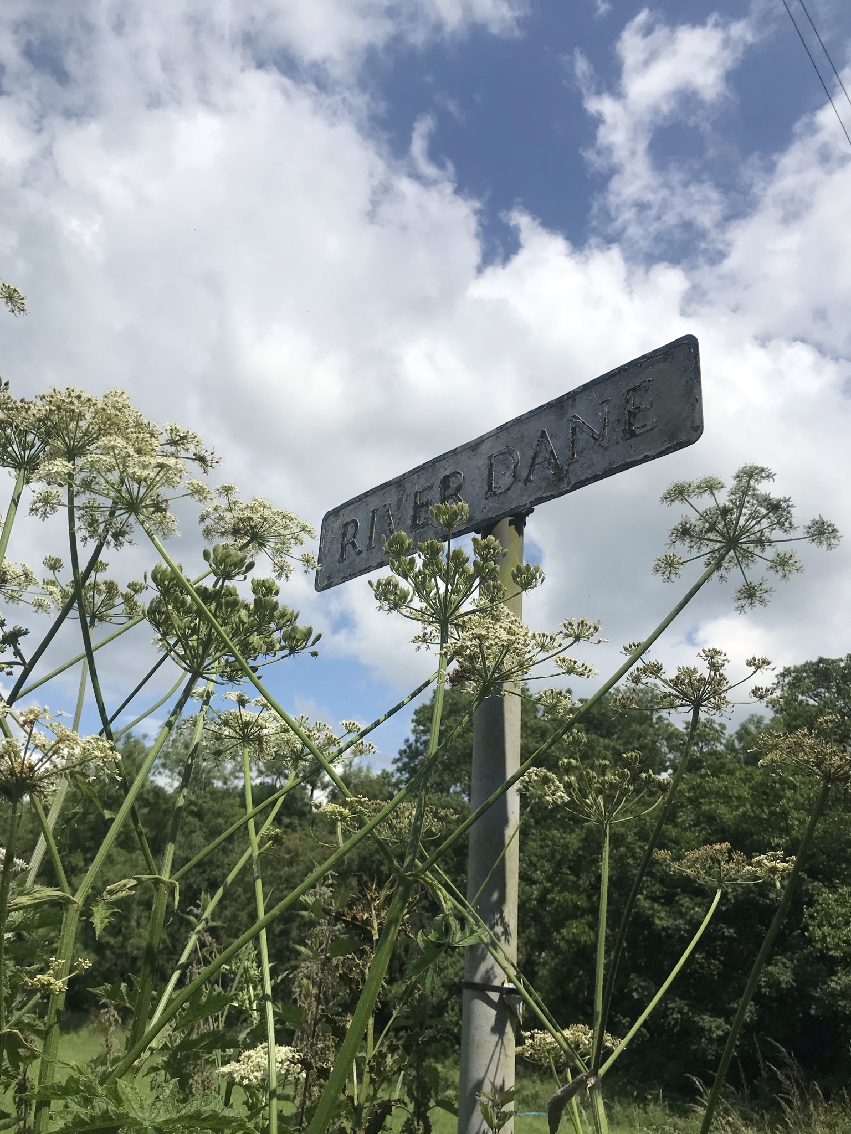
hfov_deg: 49.7
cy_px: 567
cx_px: 426
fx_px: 918
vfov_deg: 63.4
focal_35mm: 28
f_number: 1.8
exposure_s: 1/5051
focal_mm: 3.99
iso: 20
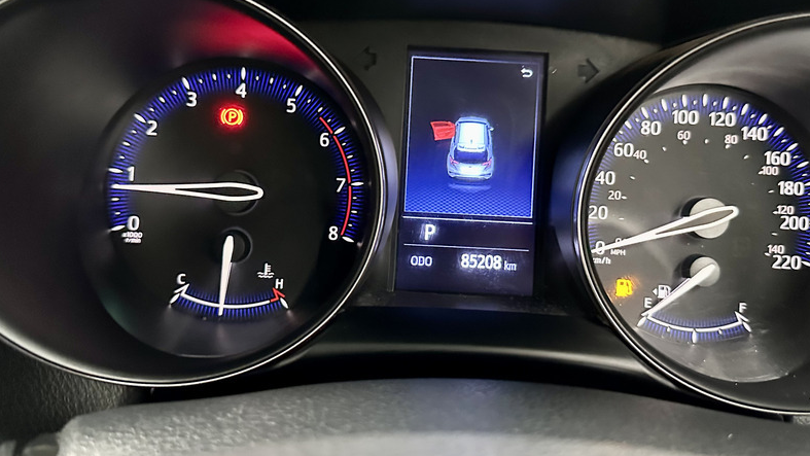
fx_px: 730
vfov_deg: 34.6
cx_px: 434
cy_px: 194
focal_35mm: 34
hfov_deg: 58.0
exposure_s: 1/31
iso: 800
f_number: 1.78
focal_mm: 6.86
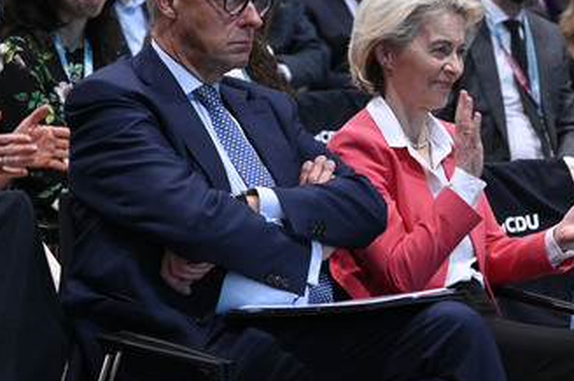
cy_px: 159
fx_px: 2628
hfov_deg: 12.4
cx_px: 386
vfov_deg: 8.3
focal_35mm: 165
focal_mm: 120
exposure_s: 1/250
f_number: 5.6
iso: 10000
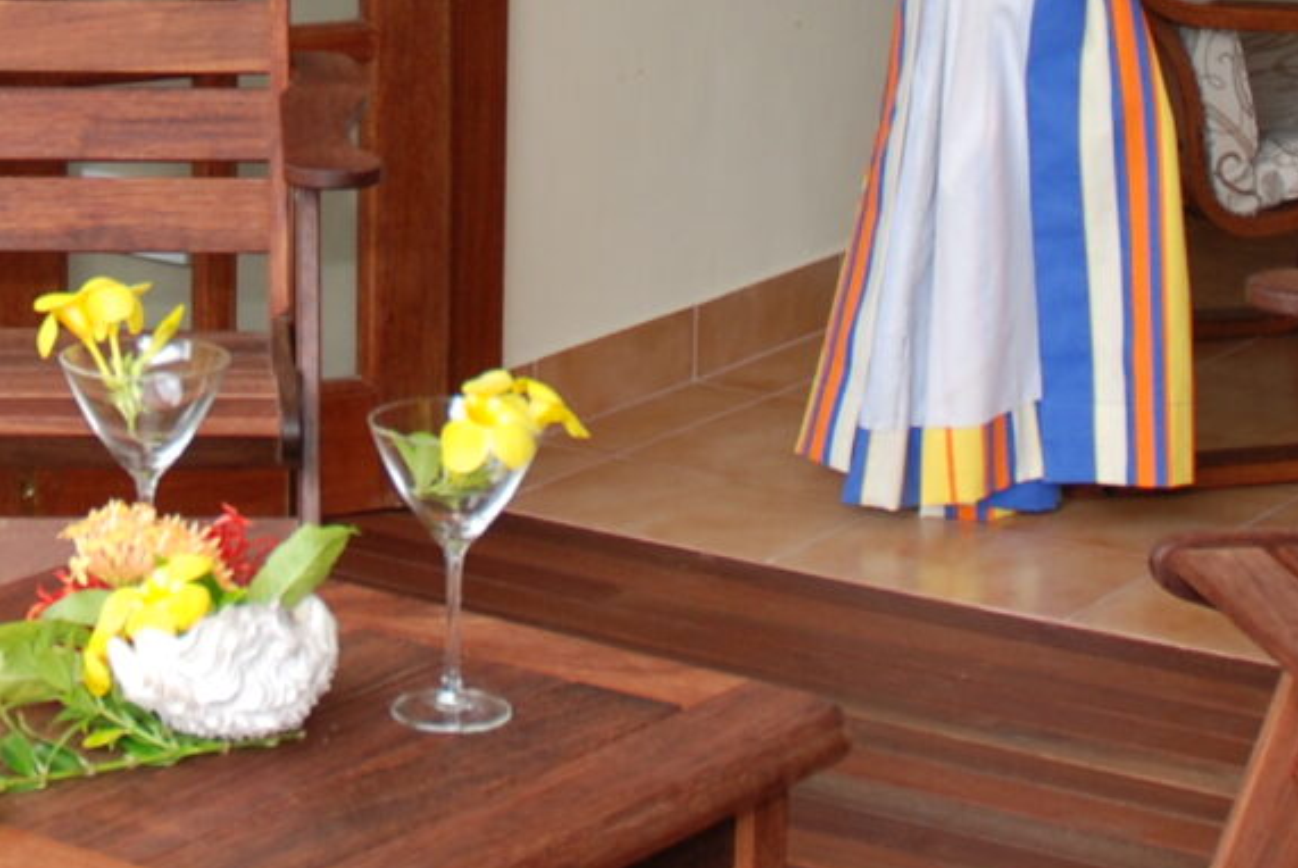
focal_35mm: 121
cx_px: 252
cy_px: -368
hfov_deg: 16.8
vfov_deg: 11.0
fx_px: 4367
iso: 200
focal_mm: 18
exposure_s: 1/100
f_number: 5
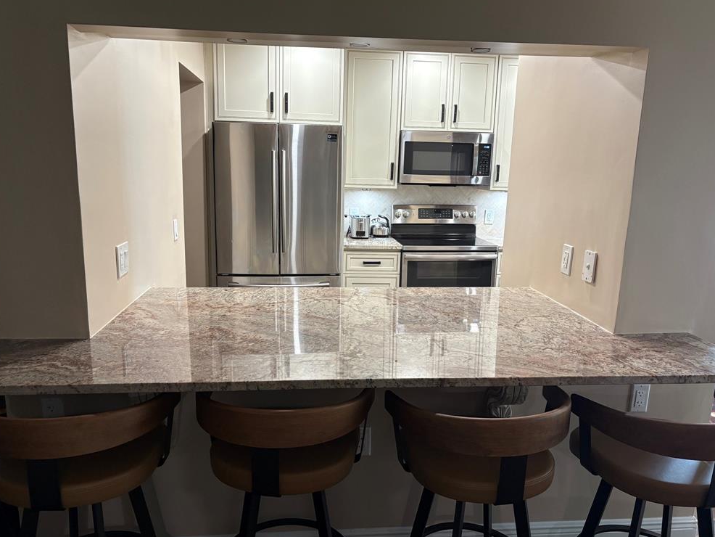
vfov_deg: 51.4
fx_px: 558
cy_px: 273
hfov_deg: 65.3
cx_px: 360
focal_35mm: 27
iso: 160
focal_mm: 5.96
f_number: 1.6
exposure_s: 1/60
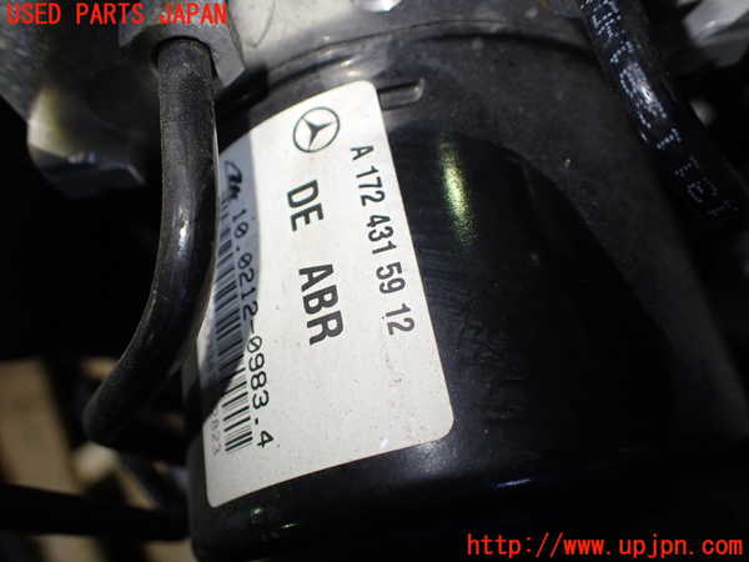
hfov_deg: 60.0
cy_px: 281
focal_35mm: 30
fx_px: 649
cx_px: 374
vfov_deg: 46.8
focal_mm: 5.4
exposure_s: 1/125
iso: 250
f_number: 2.3
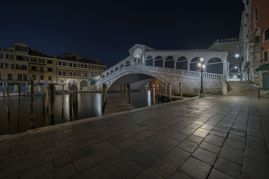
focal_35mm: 14
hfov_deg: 104.3
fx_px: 105
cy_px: 90
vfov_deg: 81.2
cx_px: 134
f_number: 6.7
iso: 200
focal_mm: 14
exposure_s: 10
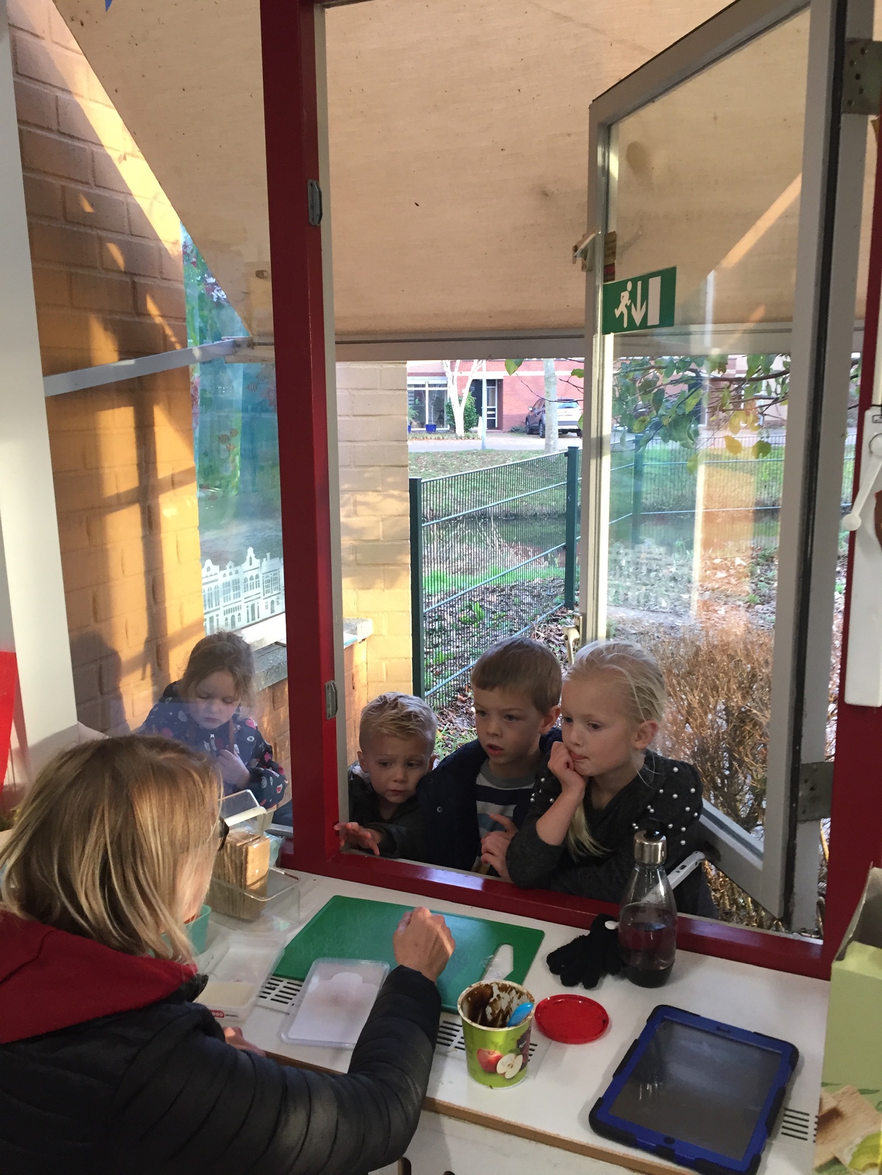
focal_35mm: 29
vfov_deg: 61.7
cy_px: 588
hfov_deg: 48.2
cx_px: 441
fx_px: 985
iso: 64
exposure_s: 1/33
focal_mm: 4.15
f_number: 2.2
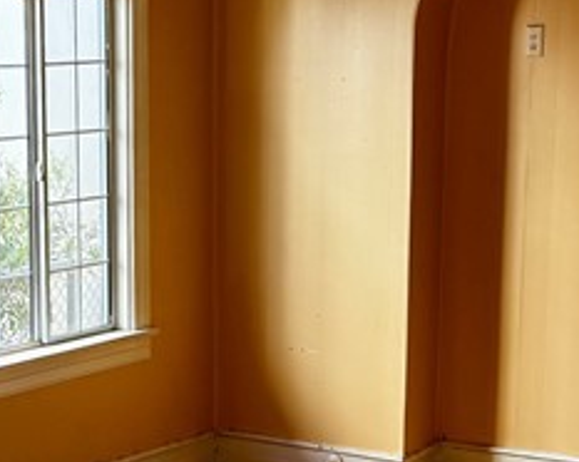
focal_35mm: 103
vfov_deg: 14.7
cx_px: 50
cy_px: 447
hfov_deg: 18.3
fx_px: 1764
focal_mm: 6.76
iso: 125
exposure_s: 1/121
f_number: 1.78
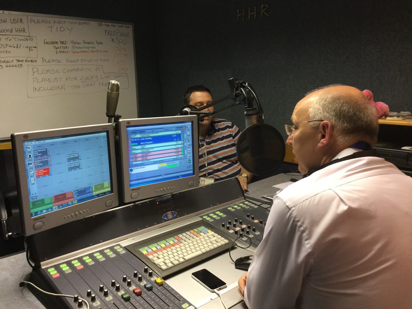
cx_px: 206
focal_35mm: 31
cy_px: 154
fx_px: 369
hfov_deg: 58.4
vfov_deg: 45.4
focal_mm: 3.3
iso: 125
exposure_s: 1/33
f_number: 2.4
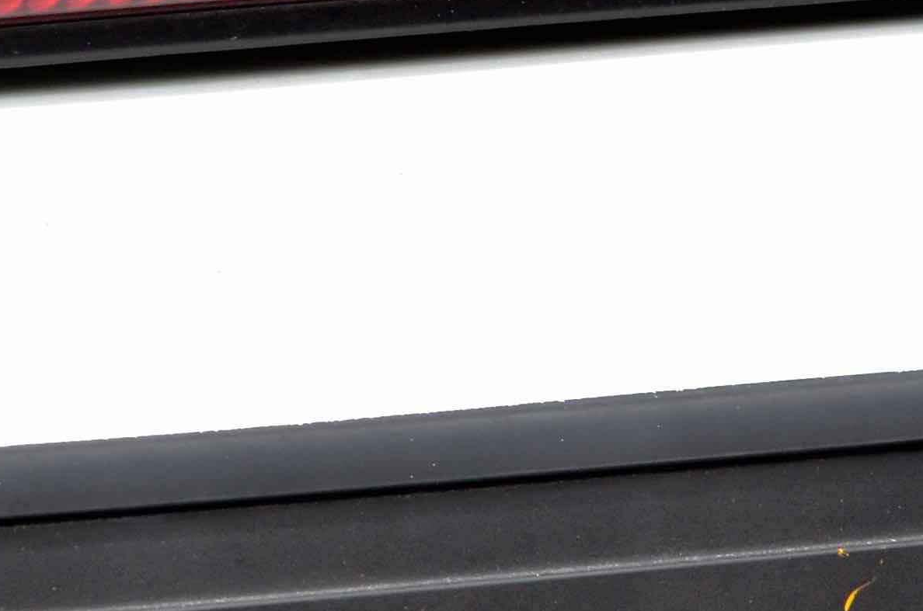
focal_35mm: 361
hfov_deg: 5.7
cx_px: -120
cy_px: -179
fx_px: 9237
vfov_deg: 3.8
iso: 400
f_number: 8
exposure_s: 1/160
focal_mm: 58
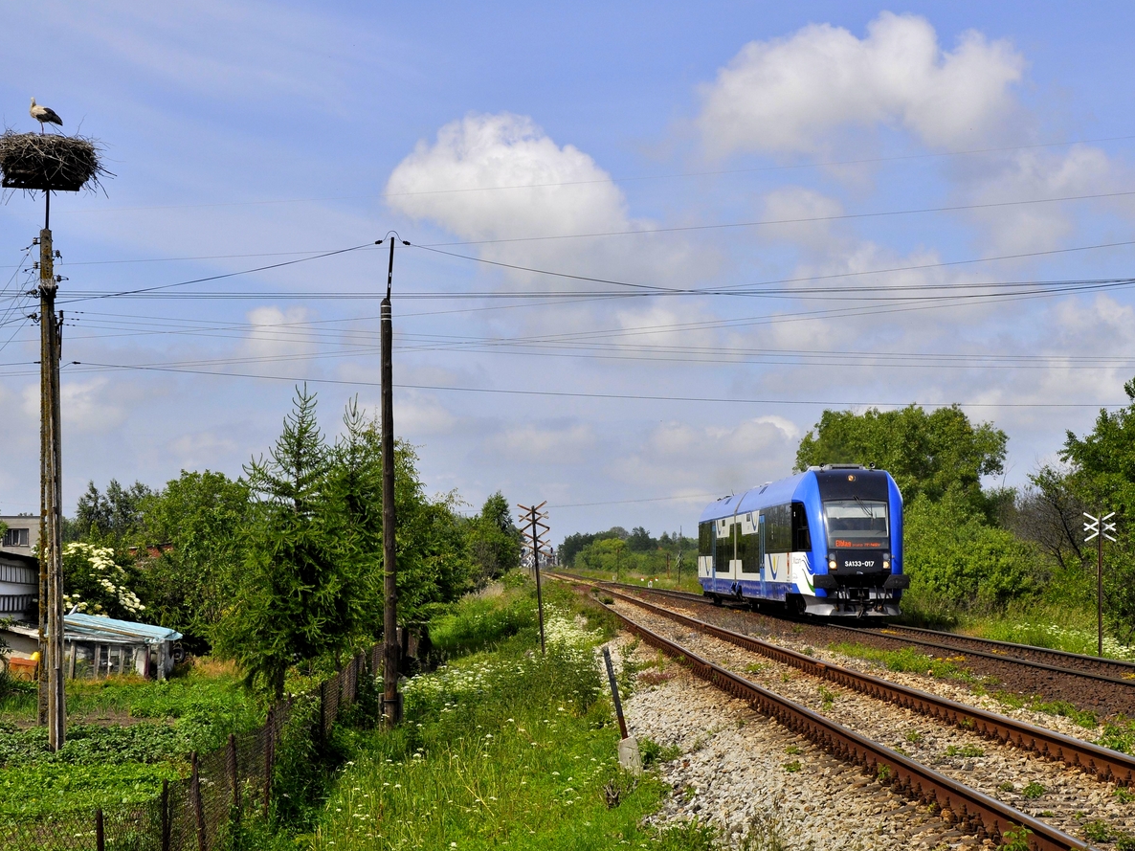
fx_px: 2688
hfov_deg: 23.8
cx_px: 590
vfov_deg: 18.0
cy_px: 428
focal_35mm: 82
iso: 200
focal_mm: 50
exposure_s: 1/500
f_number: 11
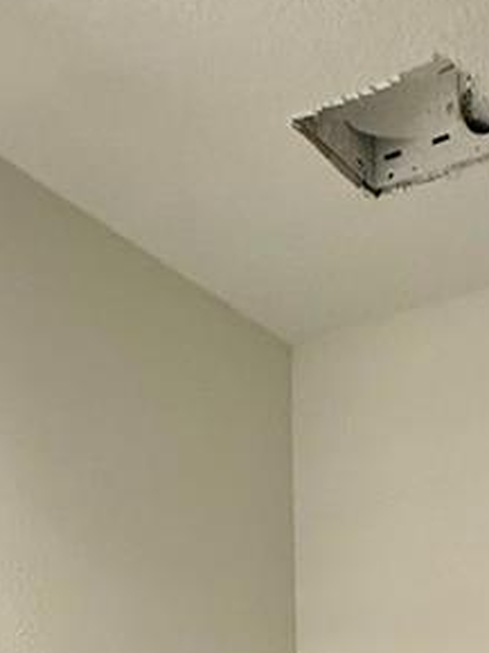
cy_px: 1101
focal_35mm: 58
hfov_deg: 24.9
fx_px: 1094
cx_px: 363
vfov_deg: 22.9
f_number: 2.2
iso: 320
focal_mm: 2.22
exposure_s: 1/120
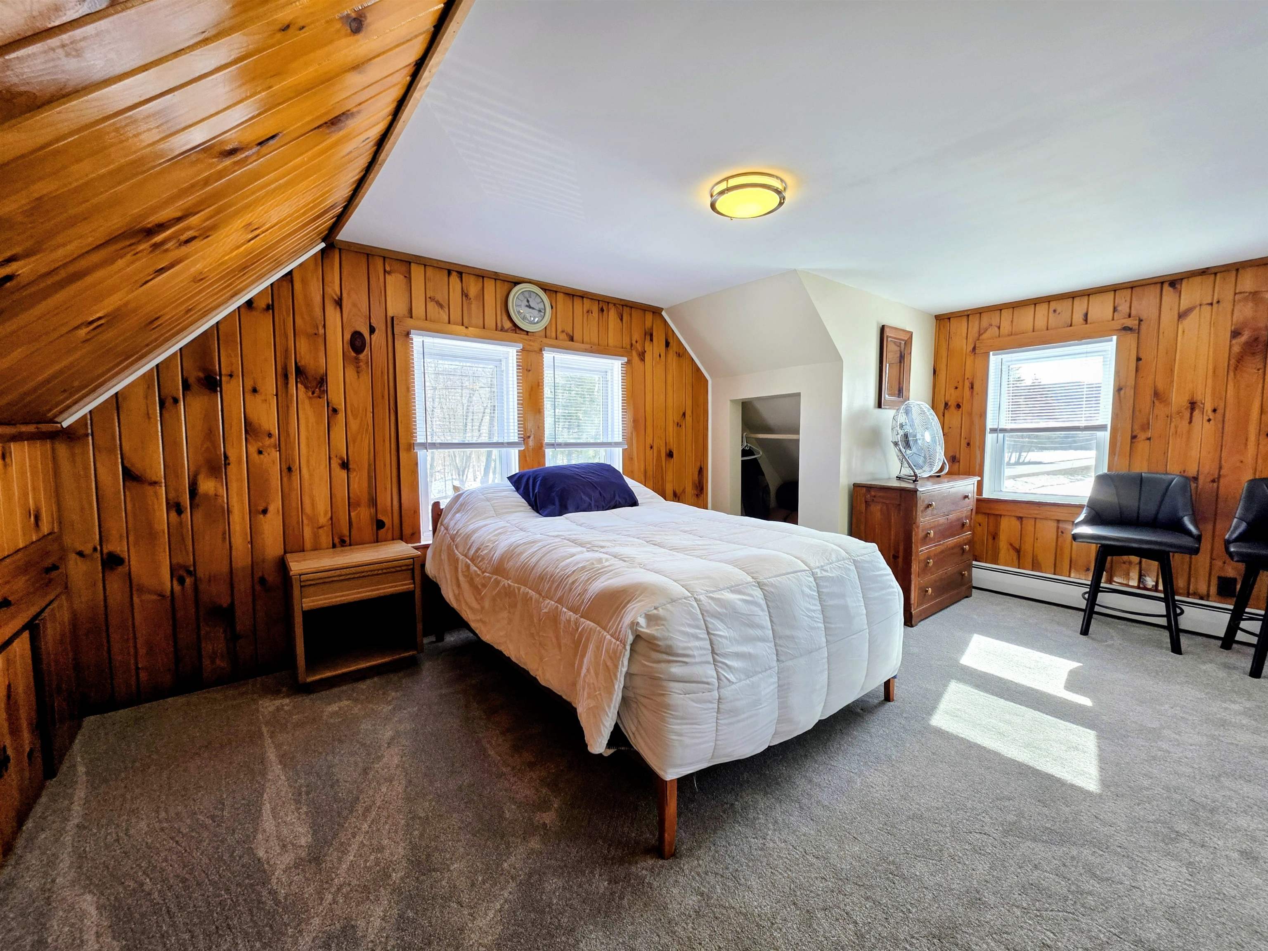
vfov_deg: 89.9
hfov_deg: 106.2
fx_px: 476
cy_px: 476
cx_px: 634
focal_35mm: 13
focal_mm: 2.2
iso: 50
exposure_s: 1/120
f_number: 1.9
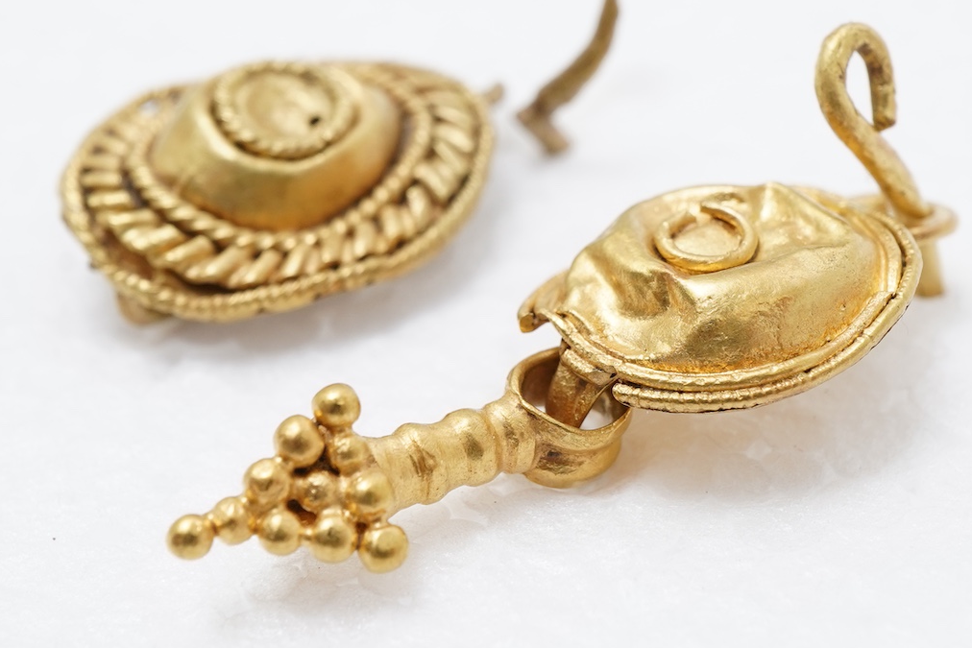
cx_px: 528
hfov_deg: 25.4
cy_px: 259
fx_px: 2160
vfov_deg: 17.1
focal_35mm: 80
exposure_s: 1/125
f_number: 18
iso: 500
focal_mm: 30
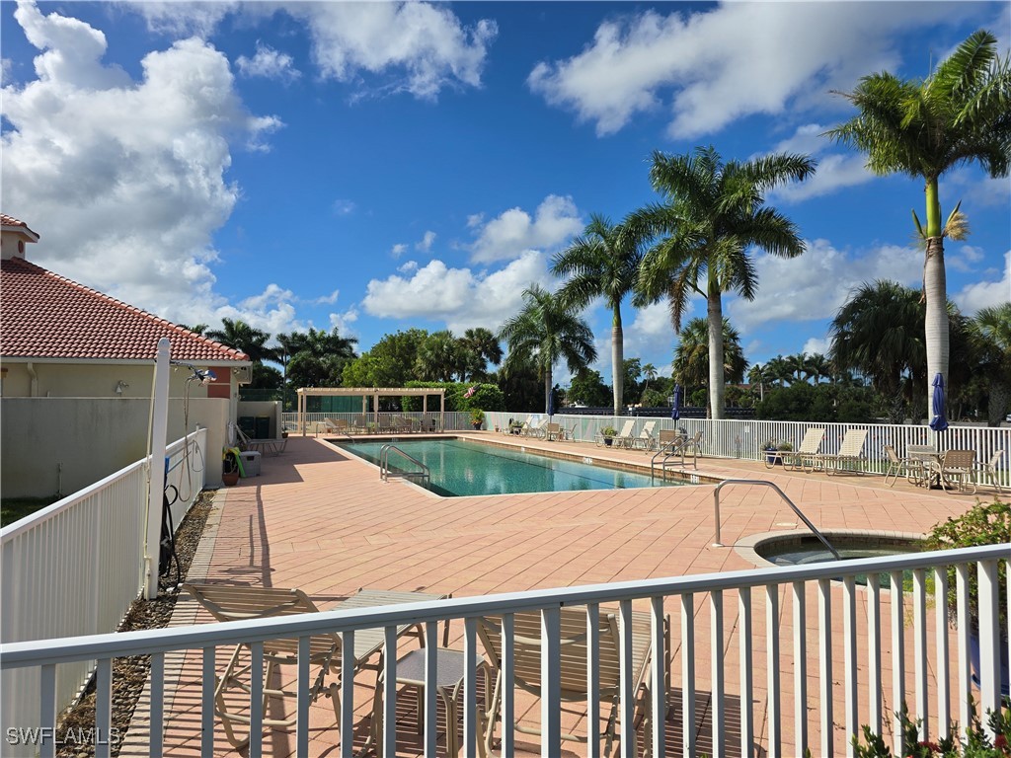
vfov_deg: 58.9
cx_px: 506
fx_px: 672
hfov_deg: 73.9
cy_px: 379
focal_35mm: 23
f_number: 1.7
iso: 12
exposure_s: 1/1571
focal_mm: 6.3
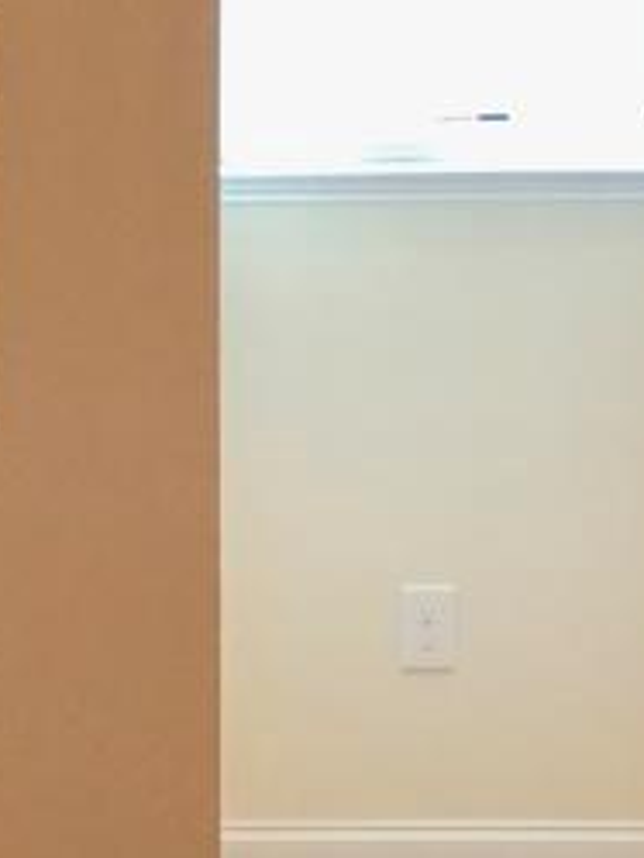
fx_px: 4436
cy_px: 293
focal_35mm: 179
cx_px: -575
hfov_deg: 8.0
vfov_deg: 11.0
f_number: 2.2
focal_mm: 4.15
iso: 50
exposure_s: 1/15
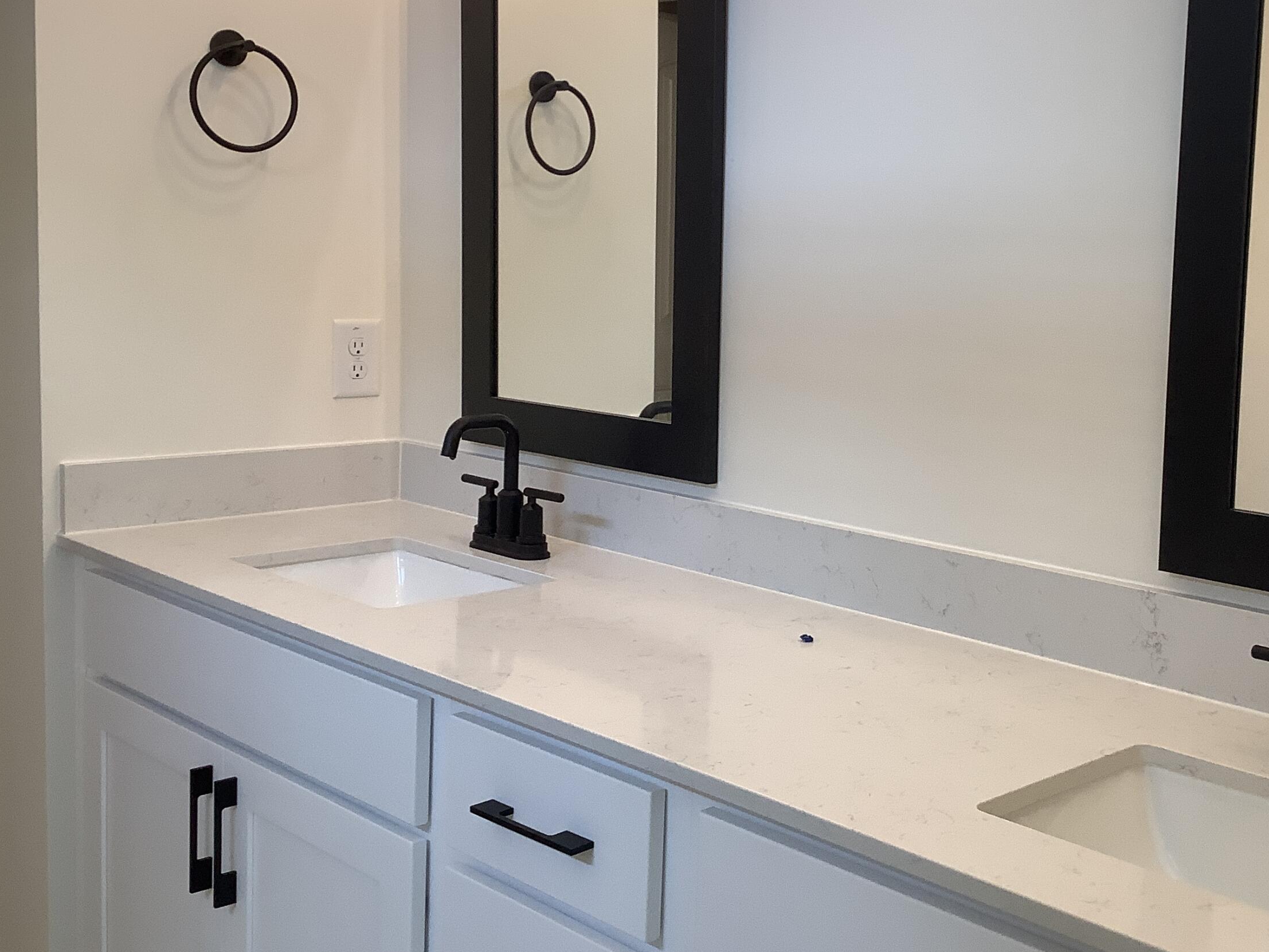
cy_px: 404
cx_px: 847
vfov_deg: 34.3
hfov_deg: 44.1
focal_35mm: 42
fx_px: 1540
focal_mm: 3.3
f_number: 2.4
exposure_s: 1/60
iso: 80
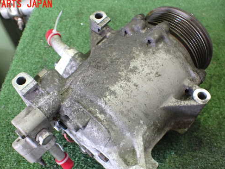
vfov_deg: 38.5
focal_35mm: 37
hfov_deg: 50.1
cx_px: 107
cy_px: 103
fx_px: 241
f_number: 2.3
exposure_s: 1/60
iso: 800
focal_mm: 5.4
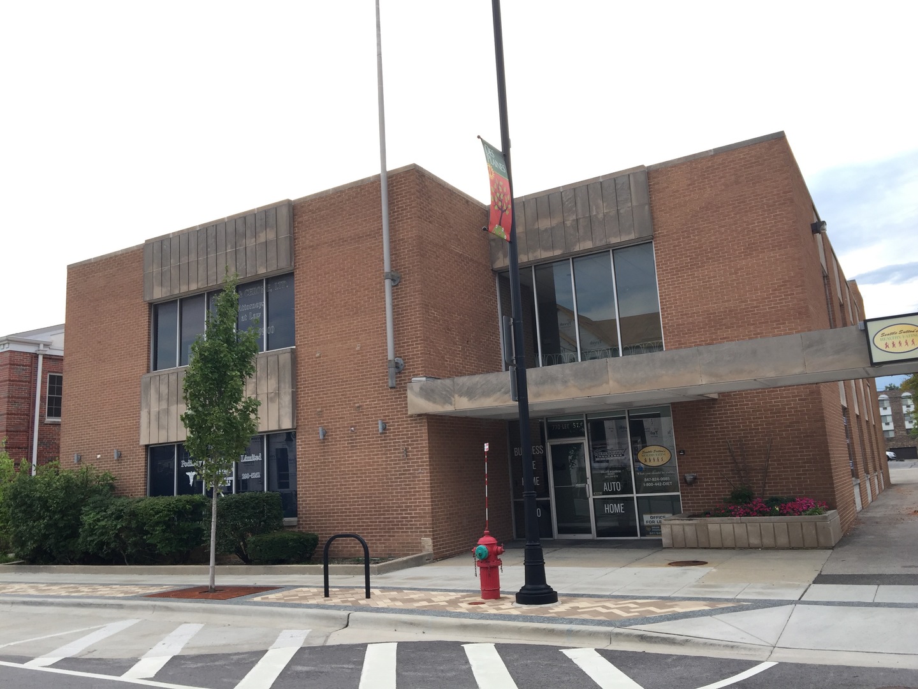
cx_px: 459
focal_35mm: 29
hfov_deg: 61.7
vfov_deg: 48.2
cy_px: 344
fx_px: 769
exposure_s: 1/173
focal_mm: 4.15
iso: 32
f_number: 2.2
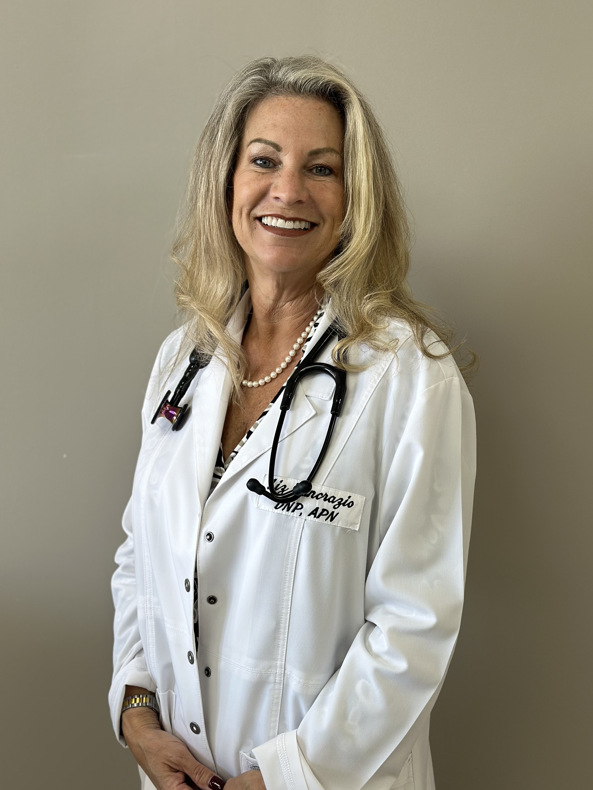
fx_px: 1142
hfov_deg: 29.1
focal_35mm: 50
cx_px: 303
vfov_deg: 38.2
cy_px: 393
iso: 100
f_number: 1.78
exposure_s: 1/120
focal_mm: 6.86
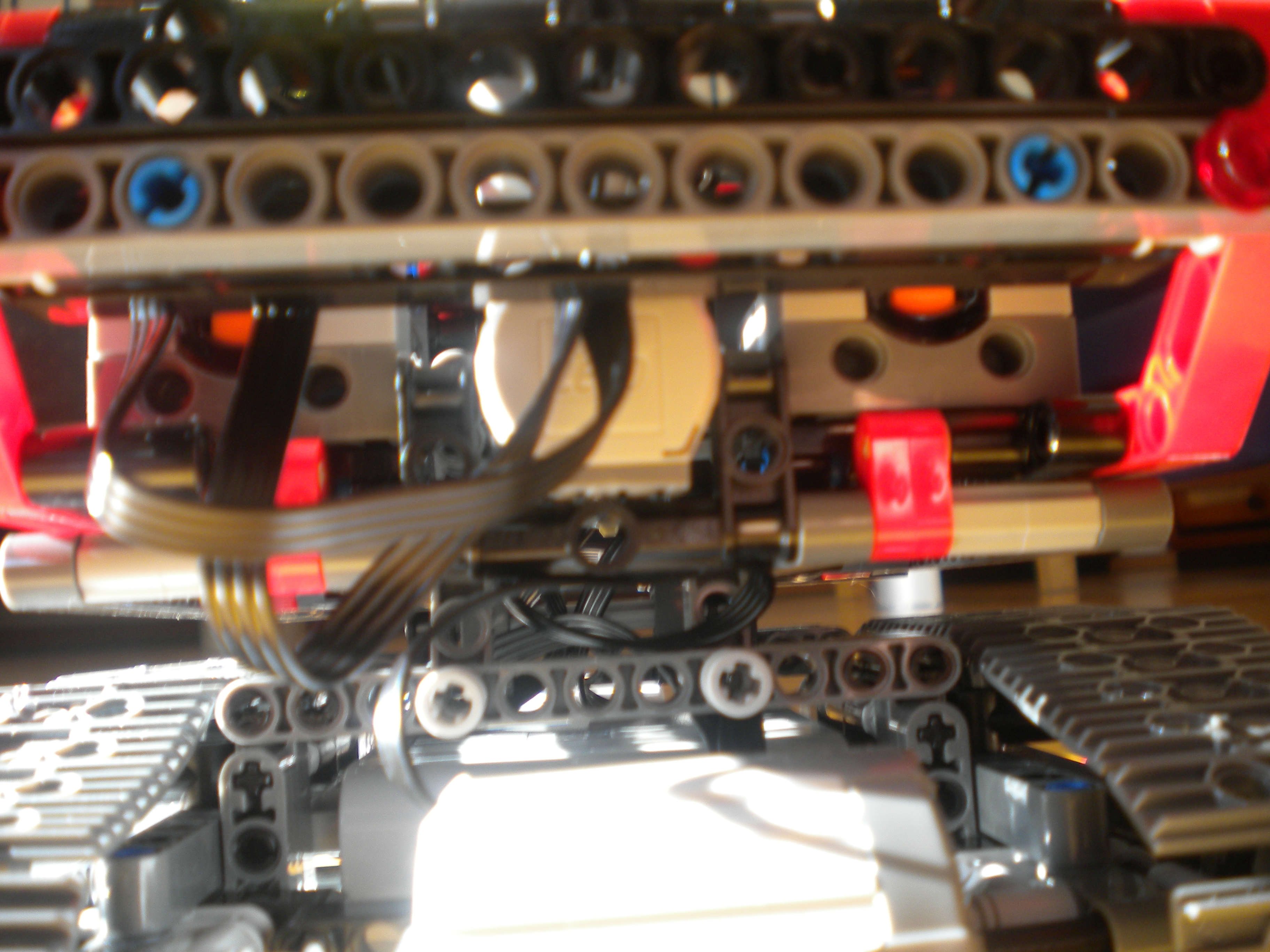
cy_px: 476
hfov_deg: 52.6
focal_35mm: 35
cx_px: 635
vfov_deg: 40.7
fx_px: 1284
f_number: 3.1
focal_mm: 6.3
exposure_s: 1/19.8
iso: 80
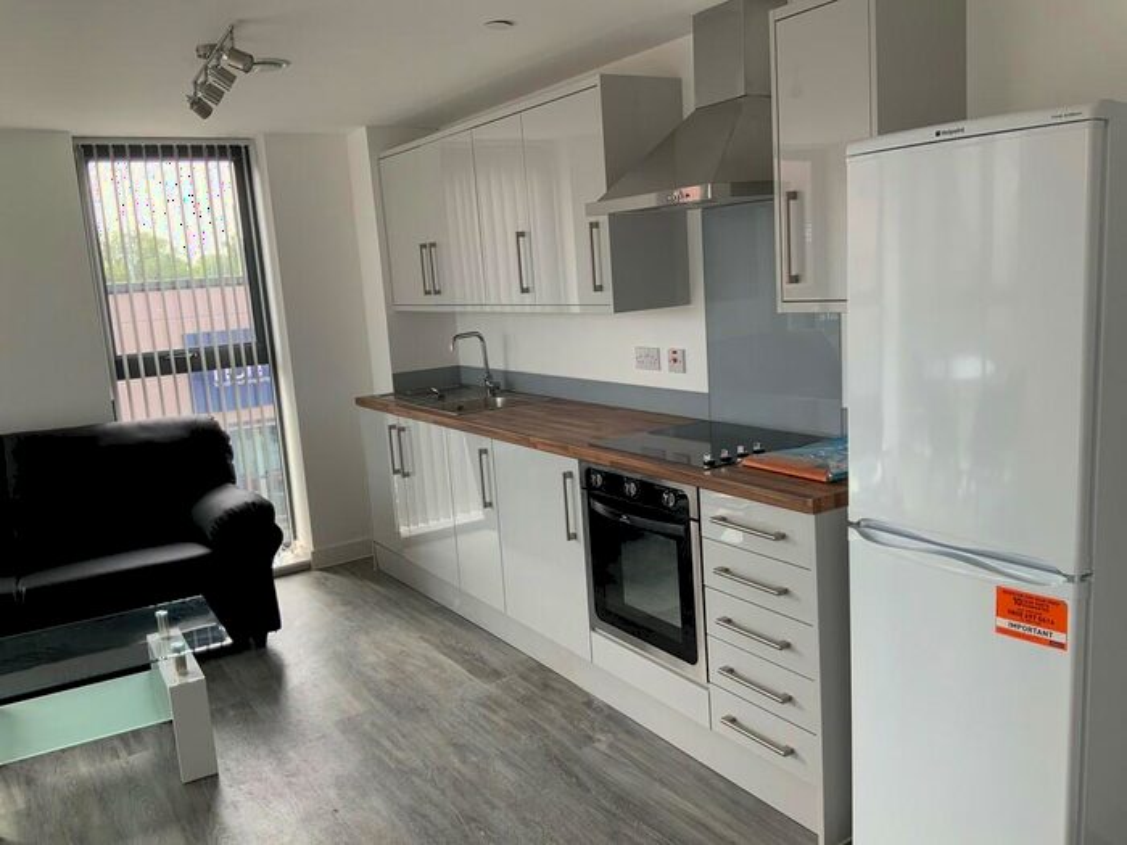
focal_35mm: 29
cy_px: 422
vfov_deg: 48.2
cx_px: 564
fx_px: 944
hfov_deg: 61.7
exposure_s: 1/122
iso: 20
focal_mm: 3
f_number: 1.8
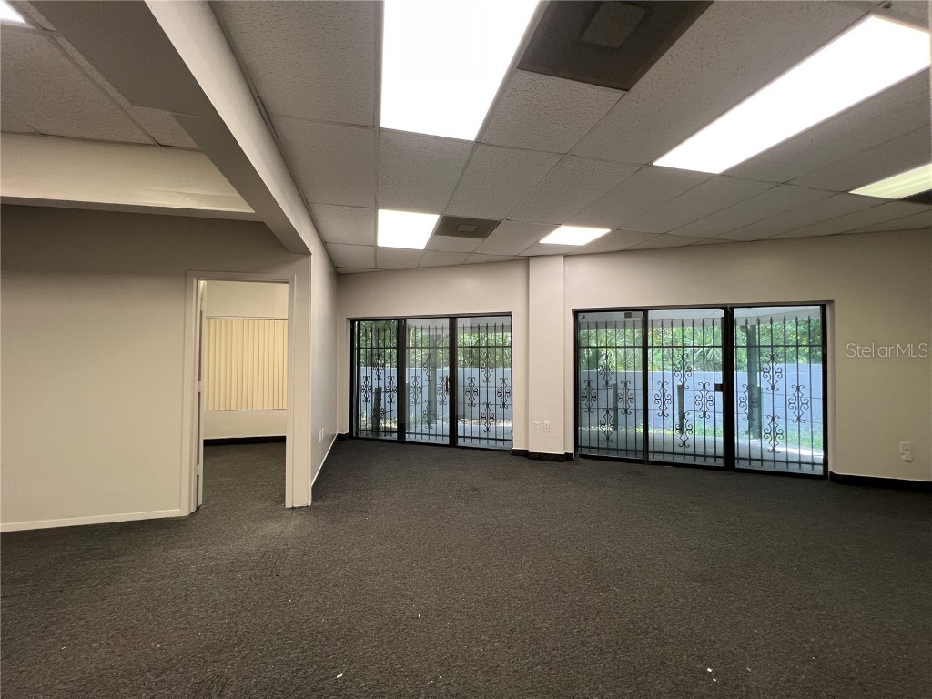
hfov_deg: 106.2
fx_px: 350
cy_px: 350
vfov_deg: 89.9
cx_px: 466
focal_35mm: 13
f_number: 1.8
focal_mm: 1.57
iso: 160
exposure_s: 1/120
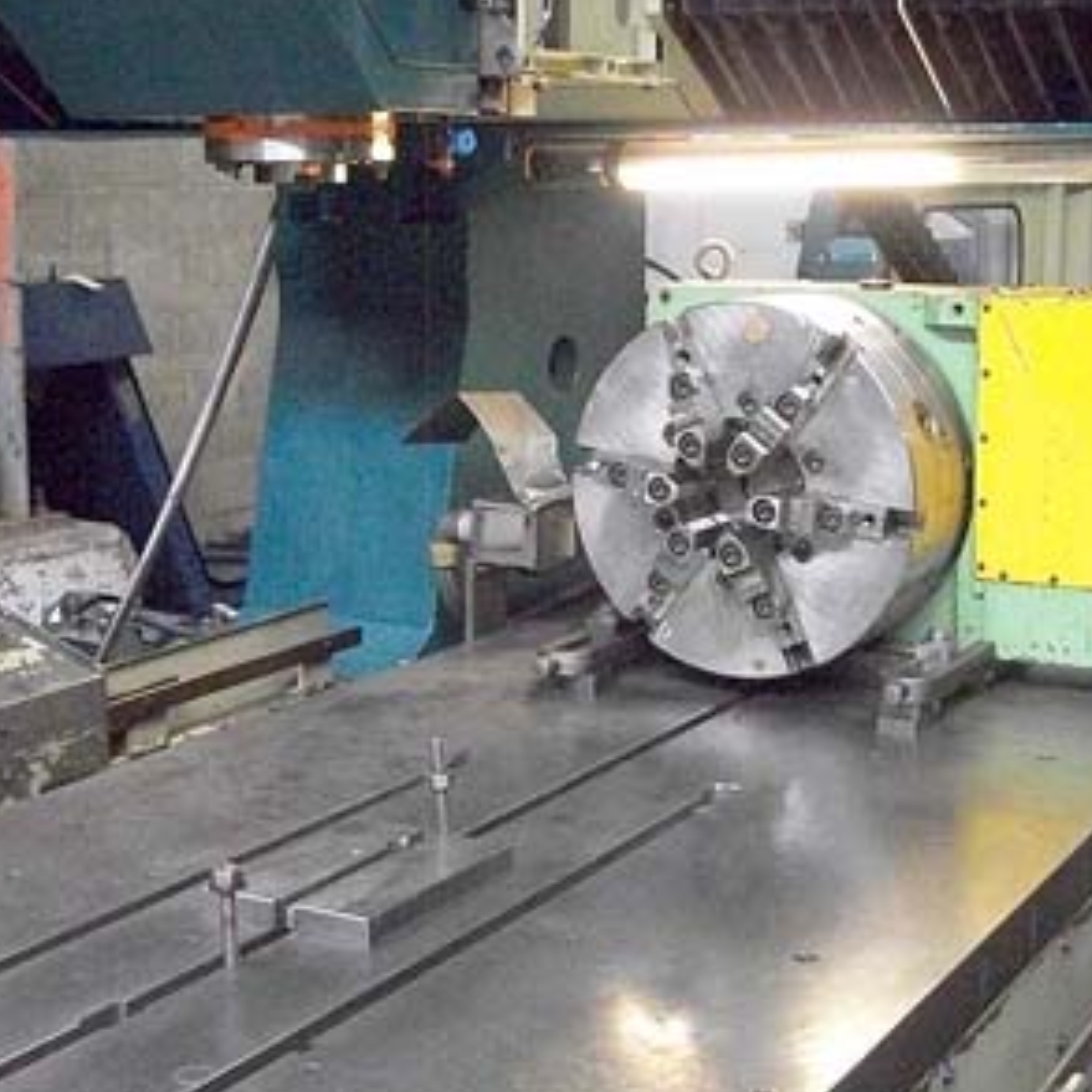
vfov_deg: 29.5
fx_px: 2070
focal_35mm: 58
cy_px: 526
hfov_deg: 29.5
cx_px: 641
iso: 640
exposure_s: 1/100
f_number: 2.9
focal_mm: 5.7
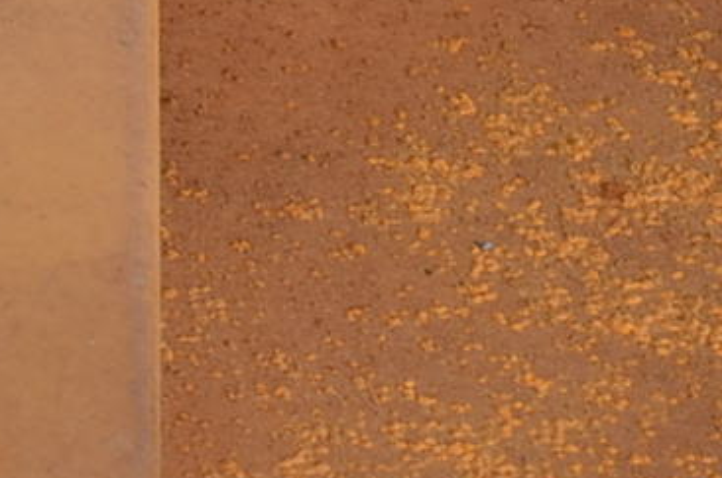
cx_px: -252
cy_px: 146
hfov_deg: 4.1
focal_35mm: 504
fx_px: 10086
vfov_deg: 2.7
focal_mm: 50
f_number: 10
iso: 125
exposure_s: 1/125
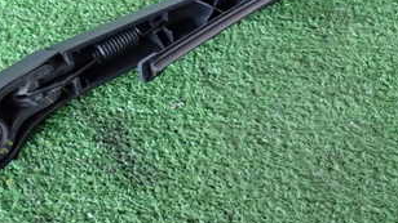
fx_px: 918
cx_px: 277
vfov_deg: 13.8
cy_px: 26
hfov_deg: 24.3
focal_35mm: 87
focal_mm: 7.31
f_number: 2.8
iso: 500
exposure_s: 1/40
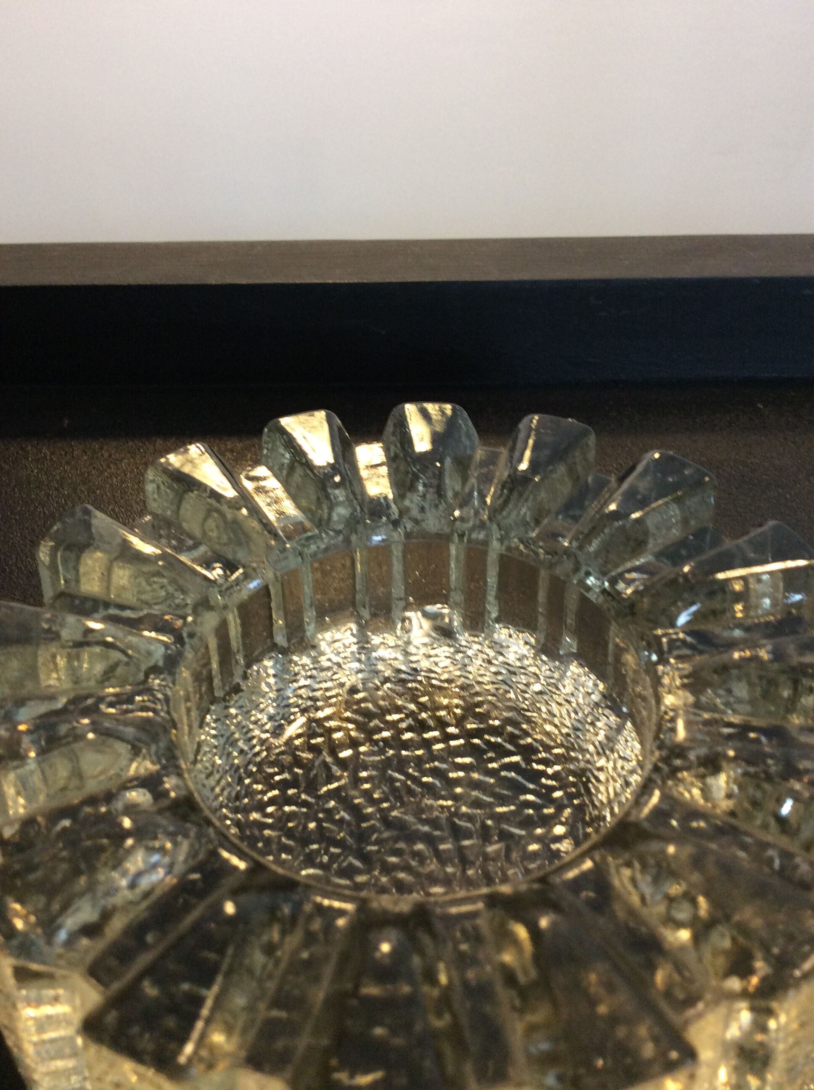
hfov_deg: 44.1
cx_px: 407
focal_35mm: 32
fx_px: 1006
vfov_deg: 56.9
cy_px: 545
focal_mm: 3.3
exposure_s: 1/25
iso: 100
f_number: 2.4
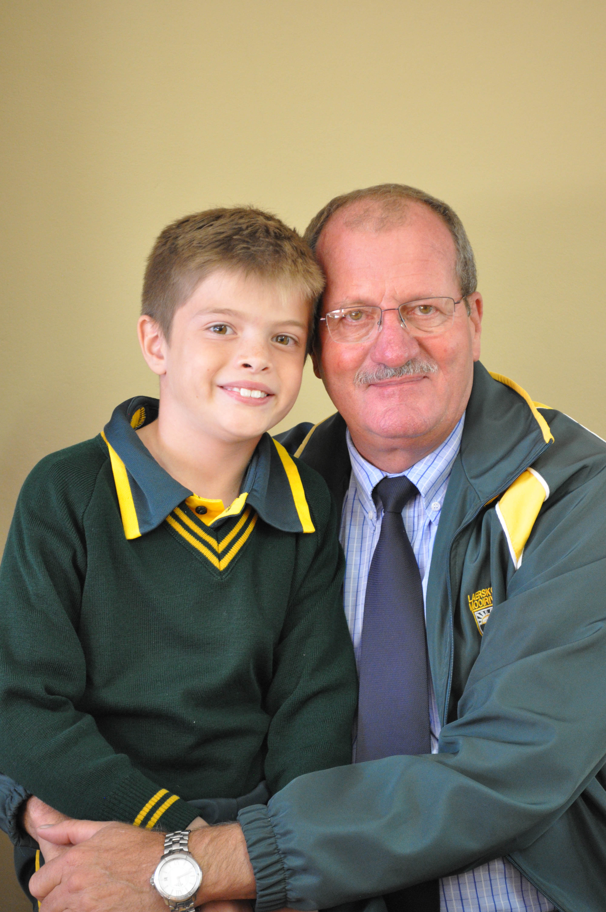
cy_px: 456
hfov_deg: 18.9
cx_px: 303
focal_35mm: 72
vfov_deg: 28.1
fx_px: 1823
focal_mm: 48
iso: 1600
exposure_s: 1/10
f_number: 5.3
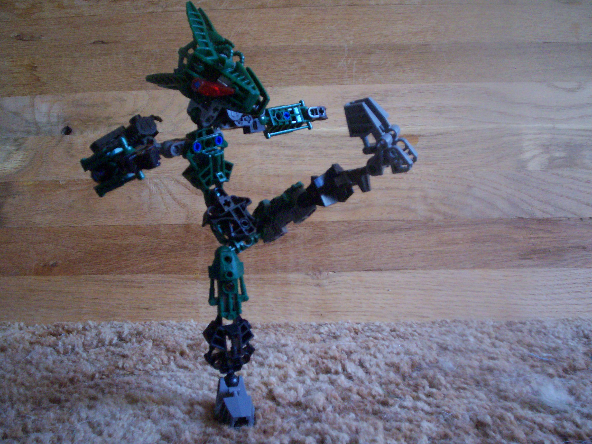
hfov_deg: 51.4
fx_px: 616
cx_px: 296
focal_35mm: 36
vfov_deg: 39.7
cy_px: 222
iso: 300
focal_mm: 5.9
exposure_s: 1/8
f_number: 4.5
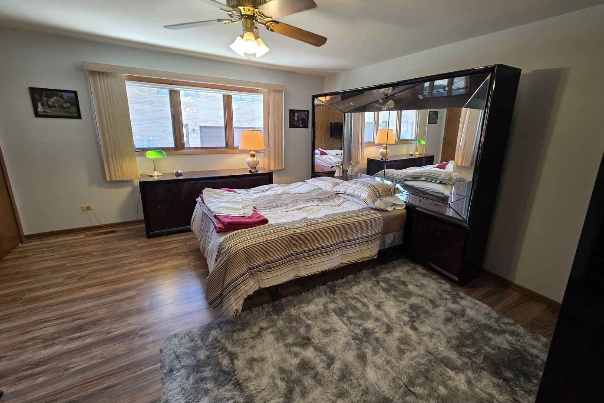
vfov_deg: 81.1
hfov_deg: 104.2
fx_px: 235
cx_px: 312
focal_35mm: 14
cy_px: 191
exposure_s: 1/120
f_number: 1.9
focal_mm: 2.2
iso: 200
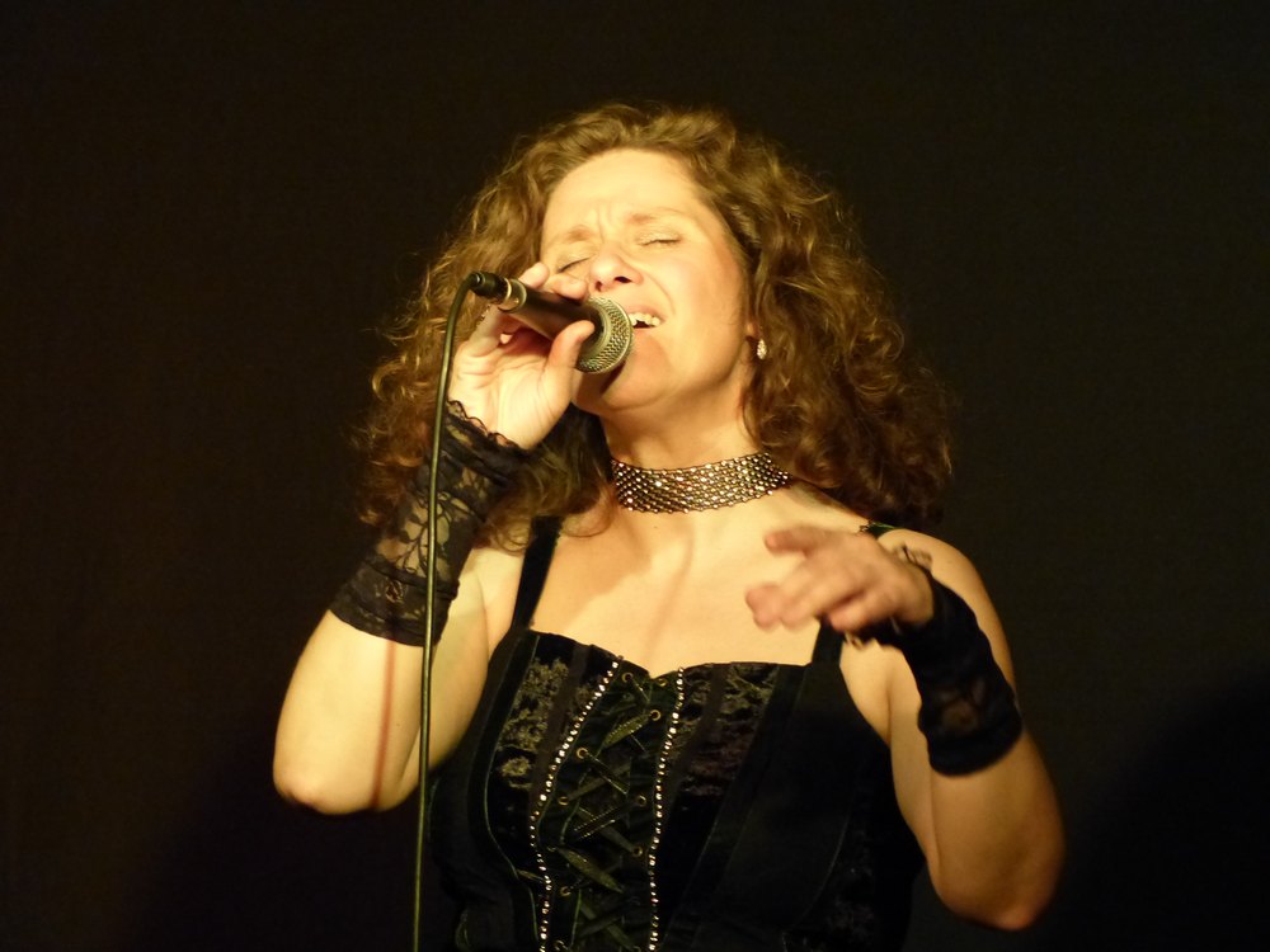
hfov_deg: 6.5
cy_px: 476
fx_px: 11117
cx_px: 635
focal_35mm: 303
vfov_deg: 4.9
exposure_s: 1/80
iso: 800
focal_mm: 54.5
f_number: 2.8
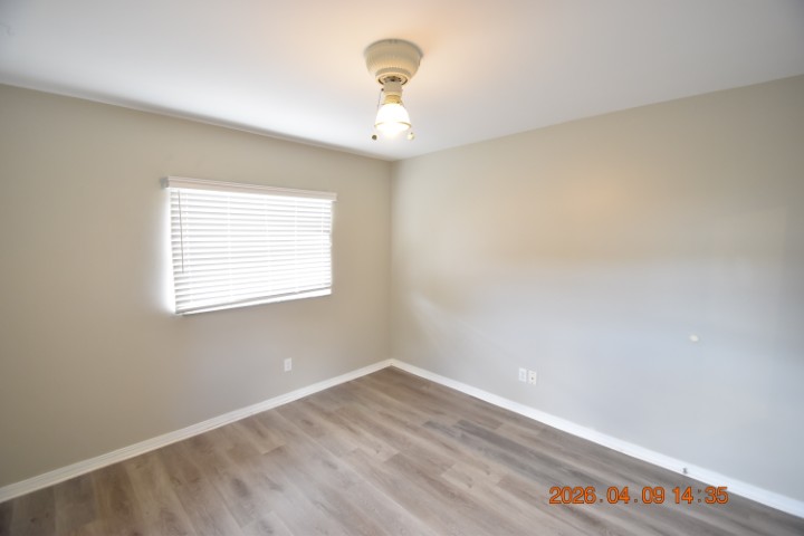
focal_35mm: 15
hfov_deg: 100.4
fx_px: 335
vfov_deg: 77.3
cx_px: 402
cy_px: 268
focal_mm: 10
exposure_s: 1/60
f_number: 3.5
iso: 800
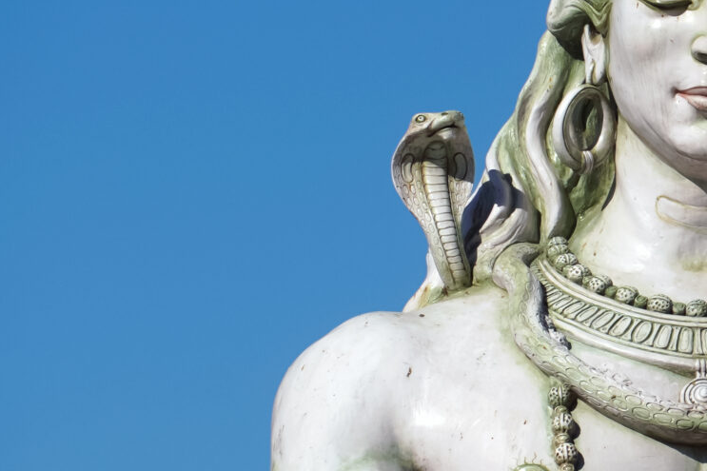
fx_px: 13699
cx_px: 882
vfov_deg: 2.0
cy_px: 294
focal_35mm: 698
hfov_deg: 3.0
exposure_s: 1/1000
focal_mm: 135
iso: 100
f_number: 6.3
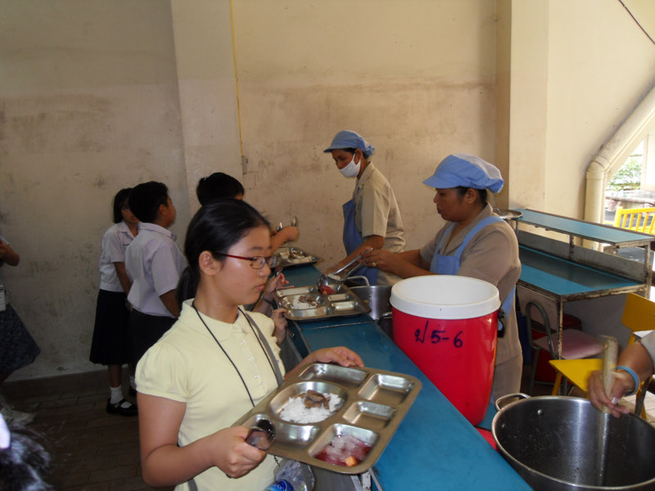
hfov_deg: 63.4
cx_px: 328
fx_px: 530
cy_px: 246
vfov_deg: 49.7
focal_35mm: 28
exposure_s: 1/45
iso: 200
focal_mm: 6
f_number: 2.8
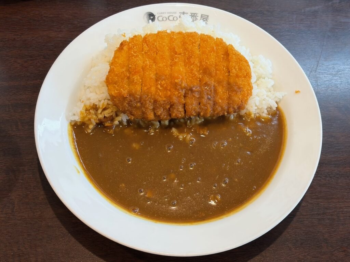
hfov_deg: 36.8
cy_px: 131
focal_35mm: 52
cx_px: 175
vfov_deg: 28.0
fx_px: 526
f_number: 1.6
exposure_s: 1/69
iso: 50
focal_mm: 5.96
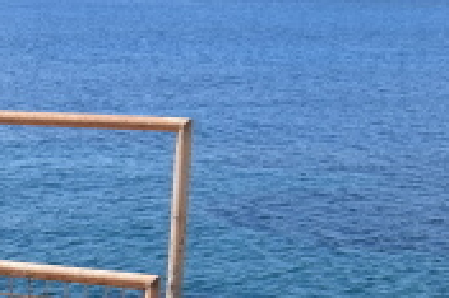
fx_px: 1308
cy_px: 424
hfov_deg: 17.9
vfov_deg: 12.5
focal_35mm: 105
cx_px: -171
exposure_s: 1/400
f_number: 11
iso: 400
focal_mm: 24
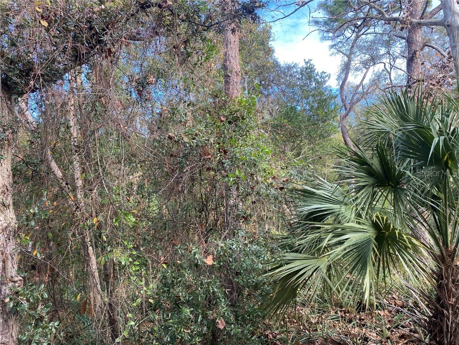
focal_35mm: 26
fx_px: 345
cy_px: 172
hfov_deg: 67.3
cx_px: 230
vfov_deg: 53.1
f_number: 1.8
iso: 40
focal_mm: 4.25
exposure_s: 1/122
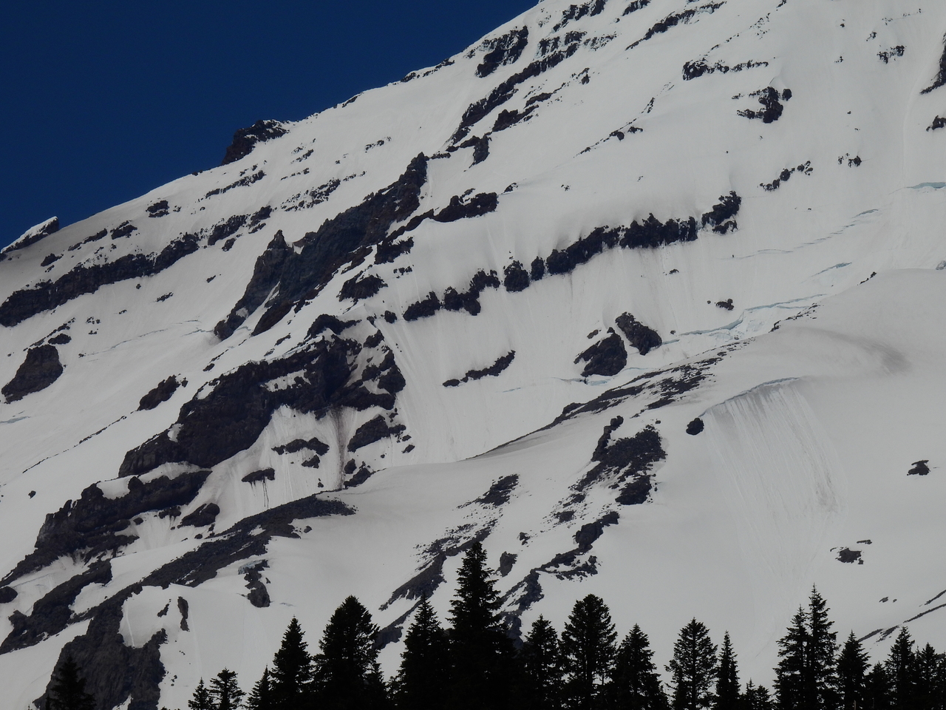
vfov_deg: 3.9
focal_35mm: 380
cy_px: 355
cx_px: 473
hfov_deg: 5.2
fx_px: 10385
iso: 100
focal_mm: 67.8
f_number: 8
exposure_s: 1/2000
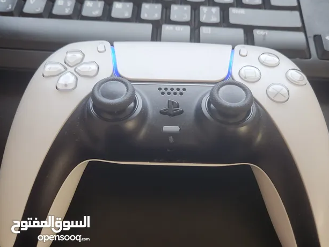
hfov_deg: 71.6
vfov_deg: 56.8
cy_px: 126
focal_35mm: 24
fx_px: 228
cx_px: 170
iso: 500
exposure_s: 1/33
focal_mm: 5.4
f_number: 1.8
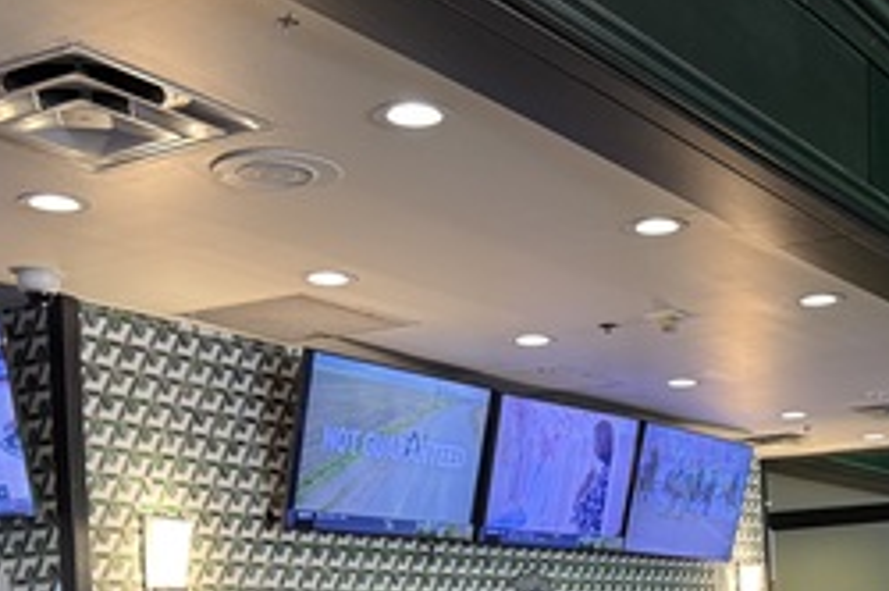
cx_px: 701
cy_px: 691
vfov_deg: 20.0
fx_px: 1578
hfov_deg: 30.7
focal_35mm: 64
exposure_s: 1/60
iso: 250
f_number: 1.78
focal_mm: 6.76
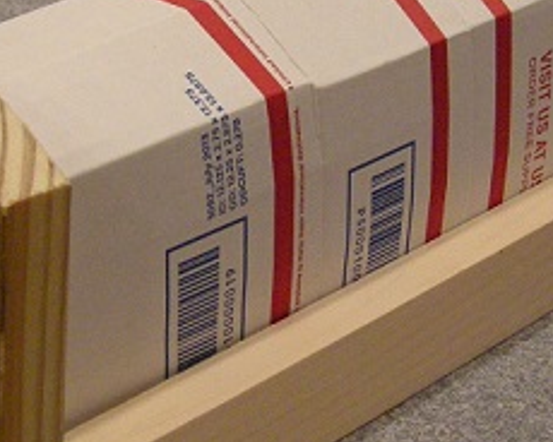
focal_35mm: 104
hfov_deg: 18.4
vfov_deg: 14.8
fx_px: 1702
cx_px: 334
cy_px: 215
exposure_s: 1/39.3
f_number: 2.7
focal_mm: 7.5
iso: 400
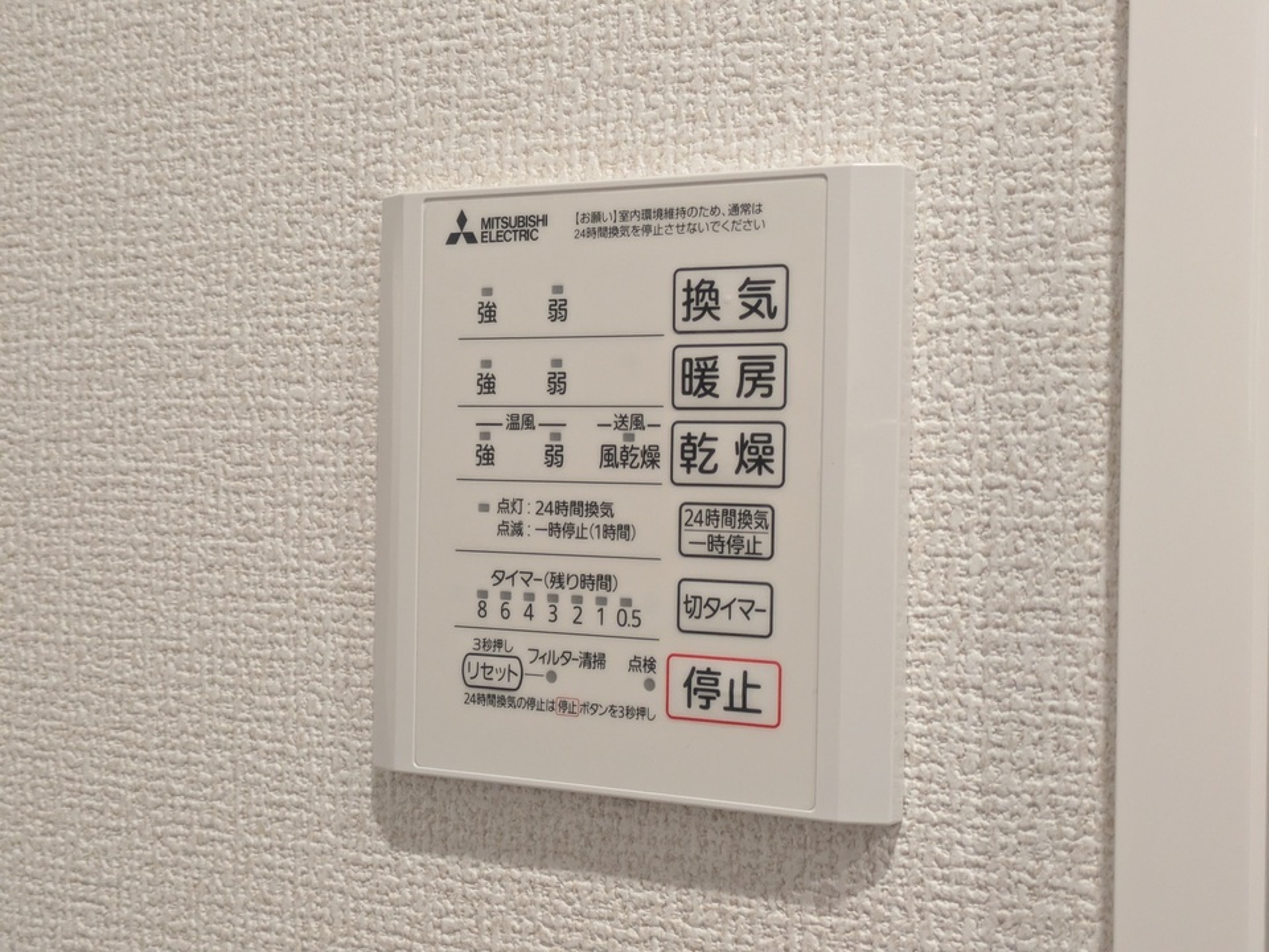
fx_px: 1870
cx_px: 634
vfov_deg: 28.6
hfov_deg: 37.5
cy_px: 476
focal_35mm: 51
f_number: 1.89
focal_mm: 5.43
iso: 301
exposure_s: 1/120
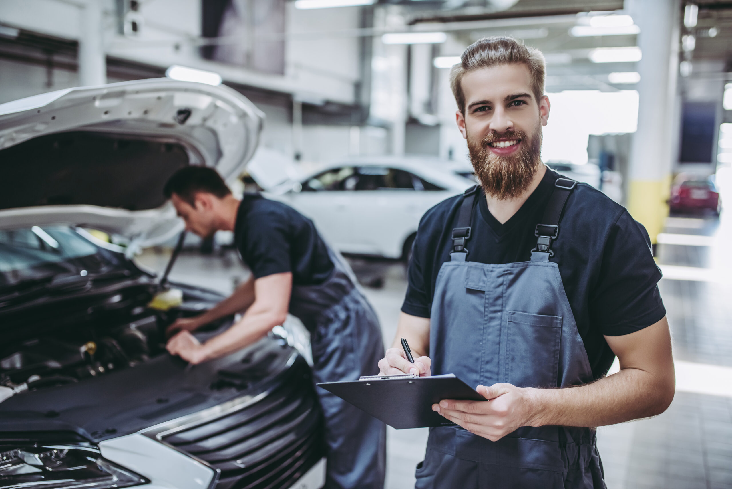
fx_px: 712
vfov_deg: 37.9
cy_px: 244
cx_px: 366
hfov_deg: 54.4
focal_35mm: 35
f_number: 2
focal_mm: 35
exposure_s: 1/400
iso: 640
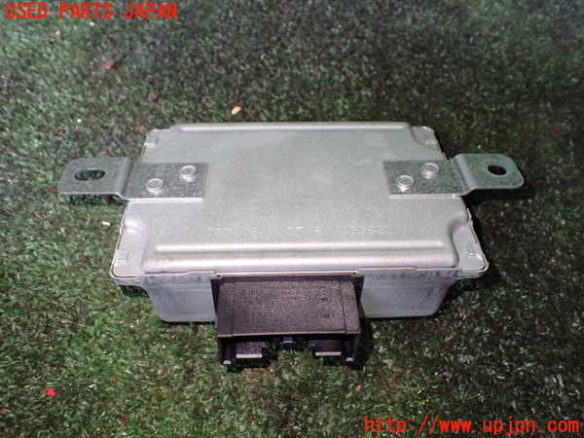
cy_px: 219
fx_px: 506
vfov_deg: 46.8
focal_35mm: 30
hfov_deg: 60.0
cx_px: 292
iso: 800
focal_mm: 5.4
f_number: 2.3
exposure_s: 1/60
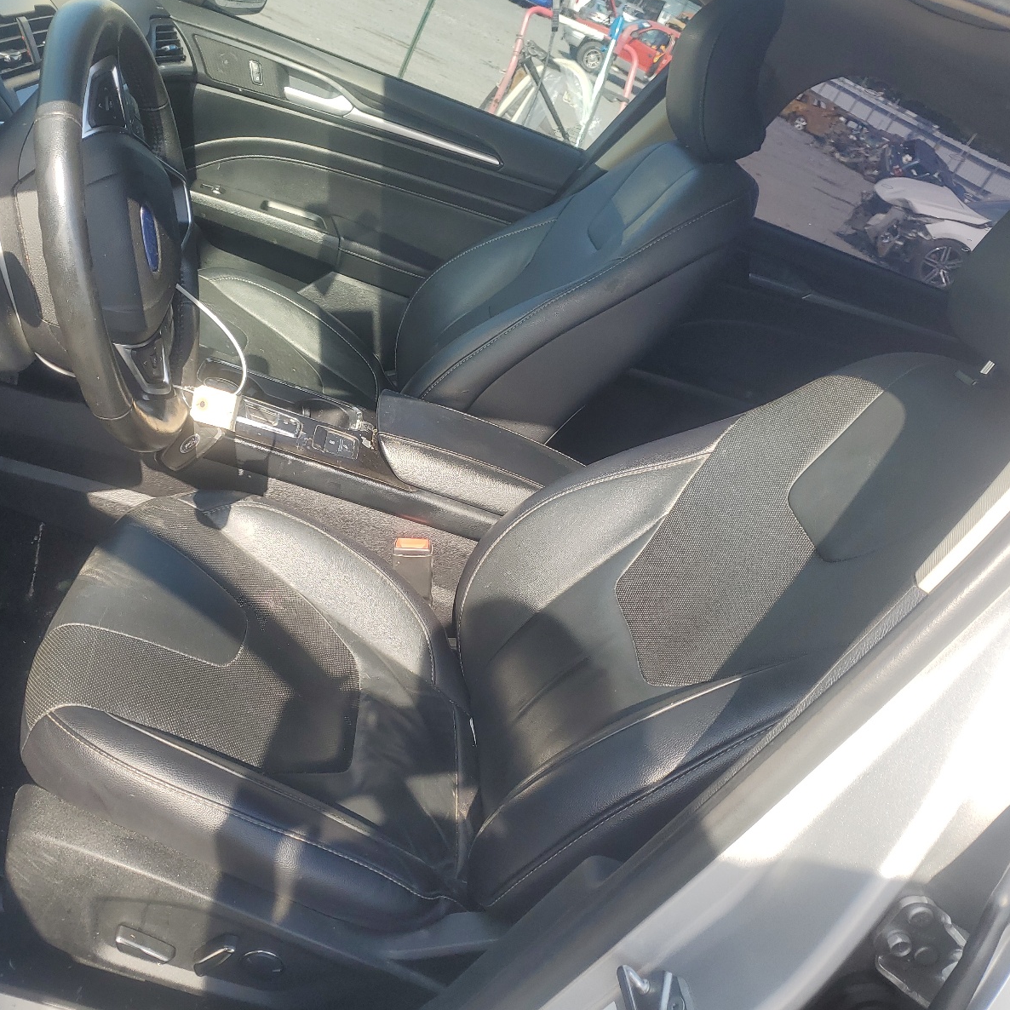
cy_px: 500
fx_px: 1023
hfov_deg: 52.1
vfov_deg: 52.5
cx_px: 399
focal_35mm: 31
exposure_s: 1/714
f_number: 1.5
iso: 50
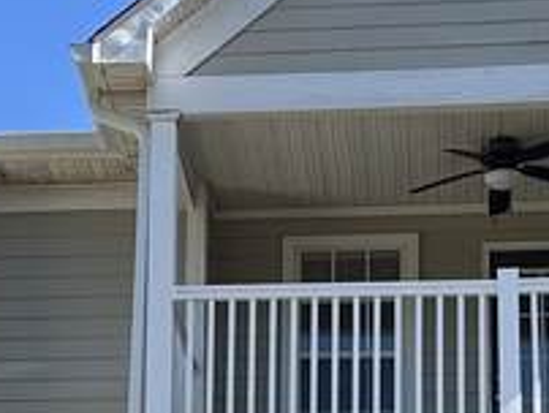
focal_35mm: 152
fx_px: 2414
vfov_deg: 9.6
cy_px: 522
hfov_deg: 13.0
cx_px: 223
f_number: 1.78
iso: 80
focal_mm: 6.86
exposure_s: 1/2070
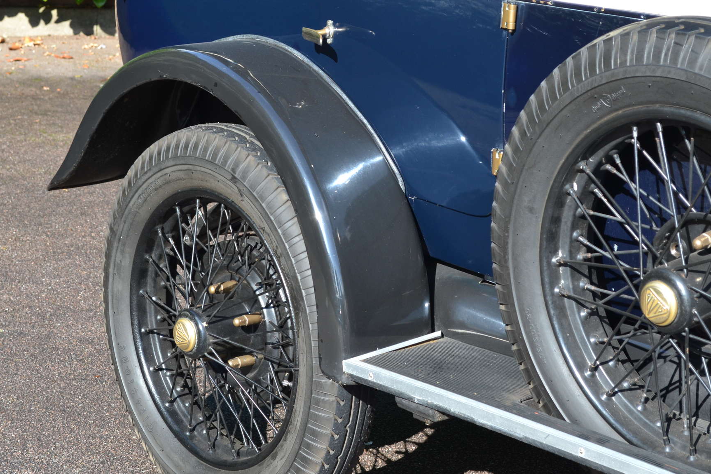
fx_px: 1888
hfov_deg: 21.3
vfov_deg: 14.3
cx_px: 339
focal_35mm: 96
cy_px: 274
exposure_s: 1/250
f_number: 8
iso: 400
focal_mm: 55
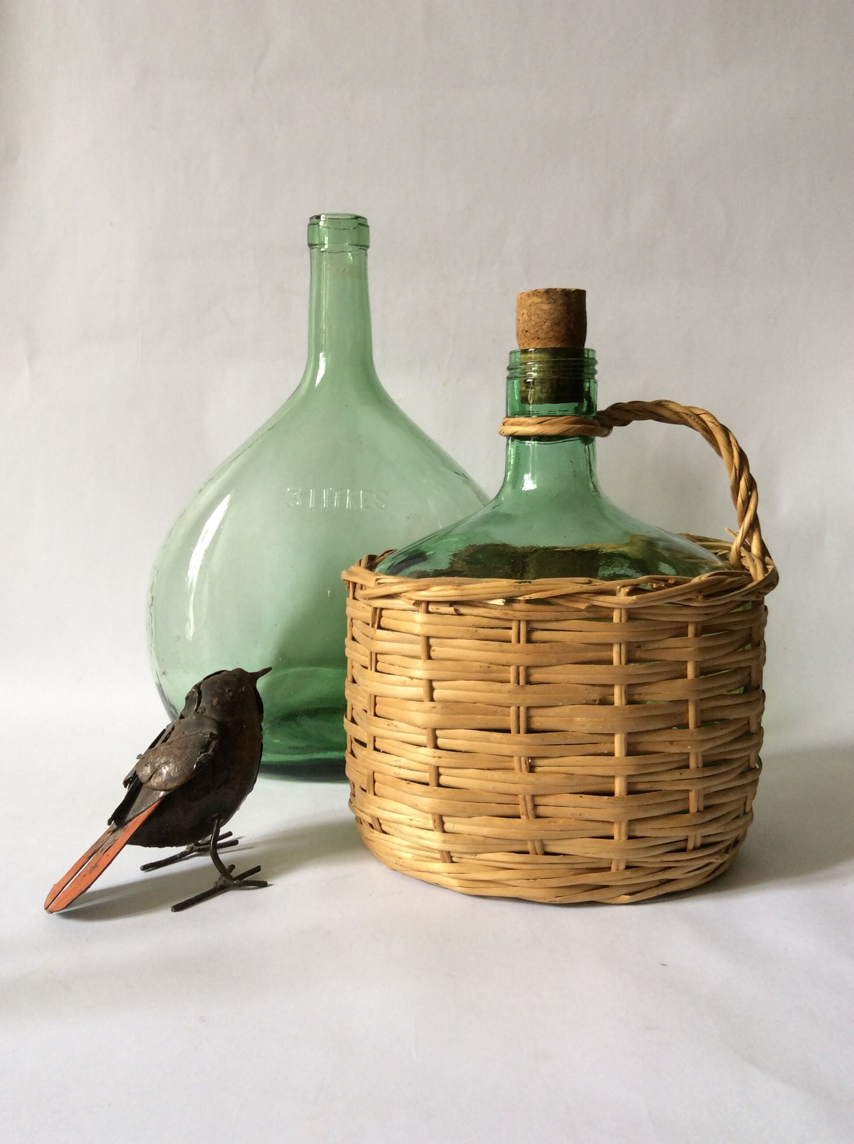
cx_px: 427
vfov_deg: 56.9
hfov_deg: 44.1
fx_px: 1055
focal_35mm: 32
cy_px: 572
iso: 32
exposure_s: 1/25
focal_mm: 3.3
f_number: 2.4
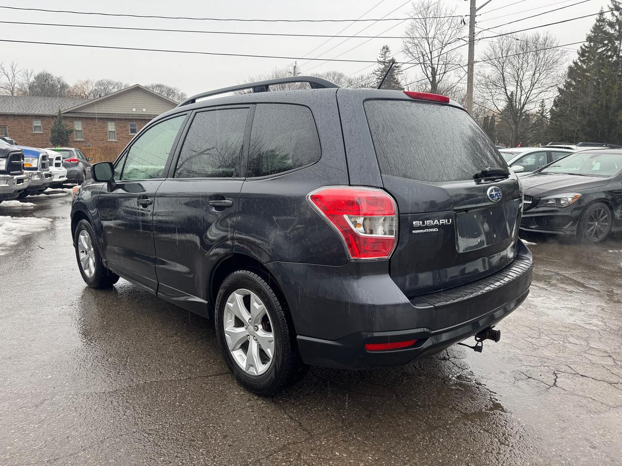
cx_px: 311
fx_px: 431
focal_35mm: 24
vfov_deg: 56.8
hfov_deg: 71.6
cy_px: 233
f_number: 1.78
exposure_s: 1/166
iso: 64
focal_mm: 6.76
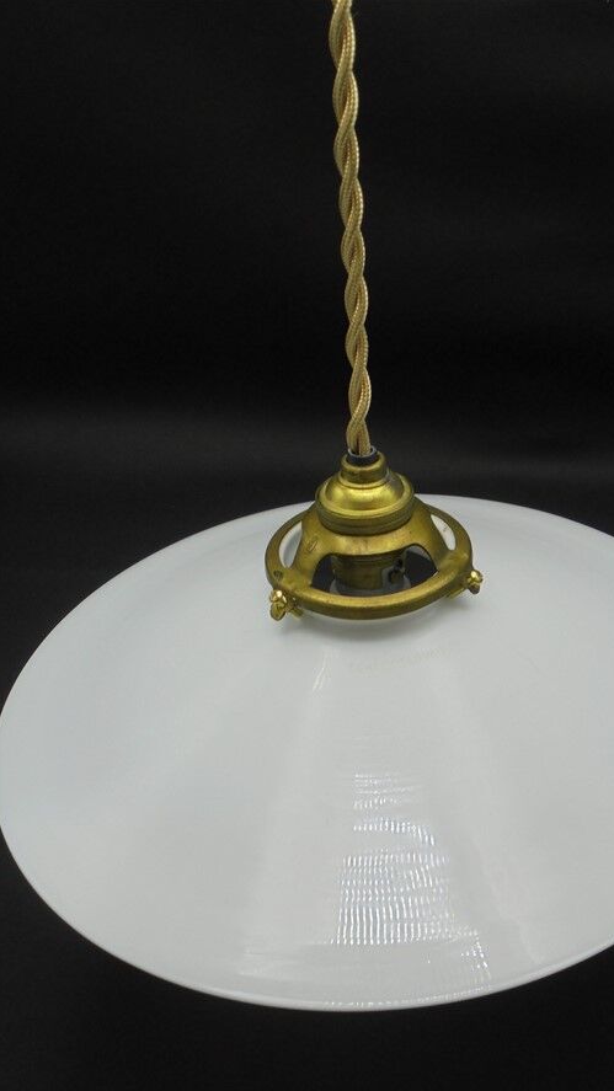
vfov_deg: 48.4
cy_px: 552
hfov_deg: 28.3
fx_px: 1216
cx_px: 373
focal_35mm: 42
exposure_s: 1/60
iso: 100
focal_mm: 6.9
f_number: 4.2
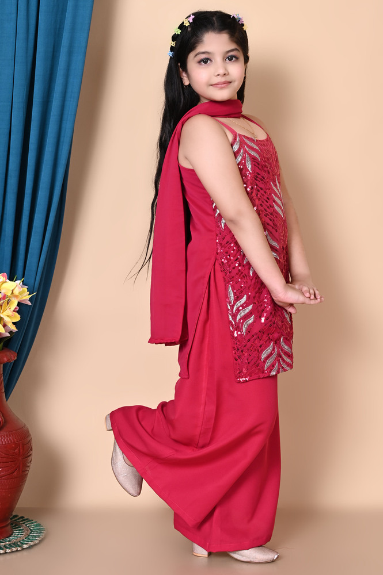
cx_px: 192
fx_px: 1119
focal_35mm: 70
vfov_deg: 28.9
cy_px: 288
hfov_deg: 19.4
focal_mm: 70
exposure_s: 1/160
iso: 320
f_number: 11
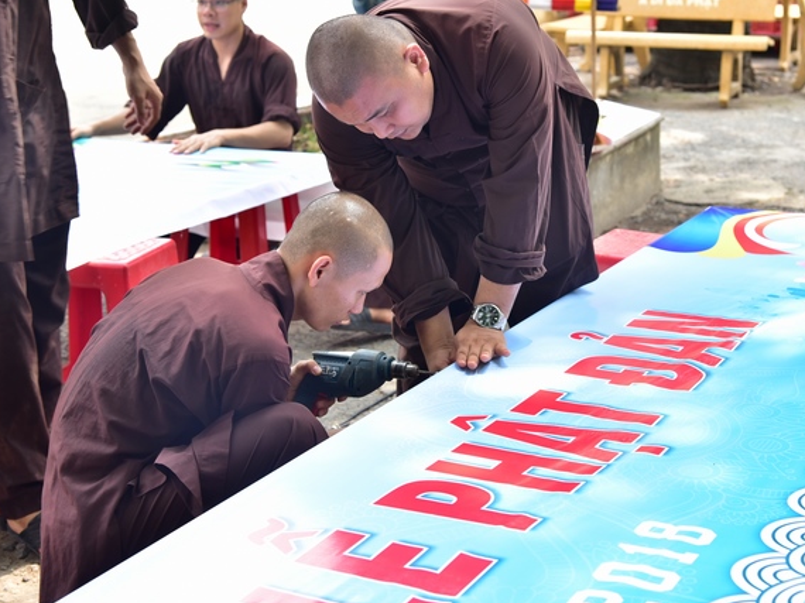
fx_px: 1581
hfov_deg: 28.5
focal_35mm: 68
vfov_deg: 21.6
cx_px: 449
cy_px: 303
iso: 200
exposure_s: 1/80
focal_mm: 62
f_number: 5.6
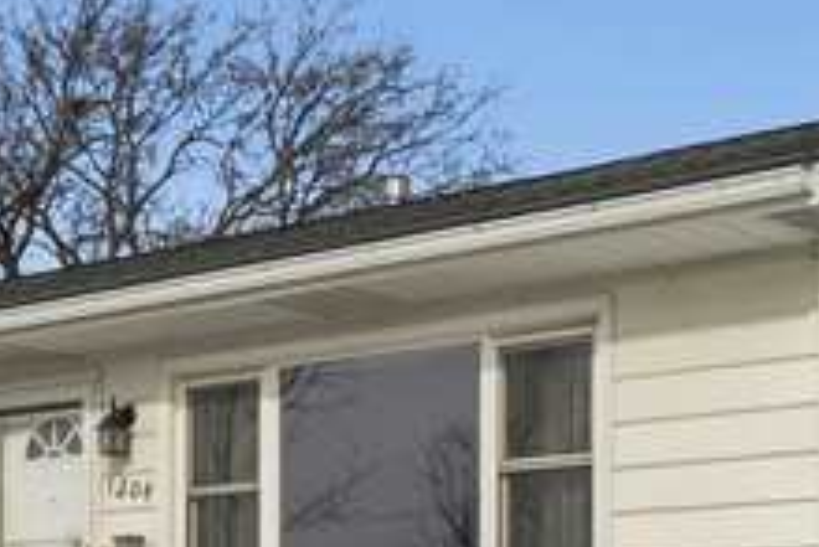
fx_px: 2117
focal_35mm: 93
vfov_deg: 14.3
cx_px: 354
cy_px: 660
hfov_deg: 21.9
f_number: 10
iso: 400
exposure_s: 1/5000
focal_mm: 16
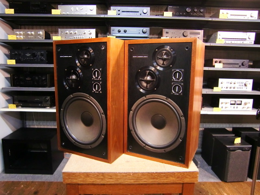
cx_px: 130
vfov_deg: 49.7
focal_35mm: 28
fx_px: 210
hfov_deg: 63.4
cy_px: 98
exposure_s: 1/25
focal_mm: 4.9
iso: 400
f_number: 2.6
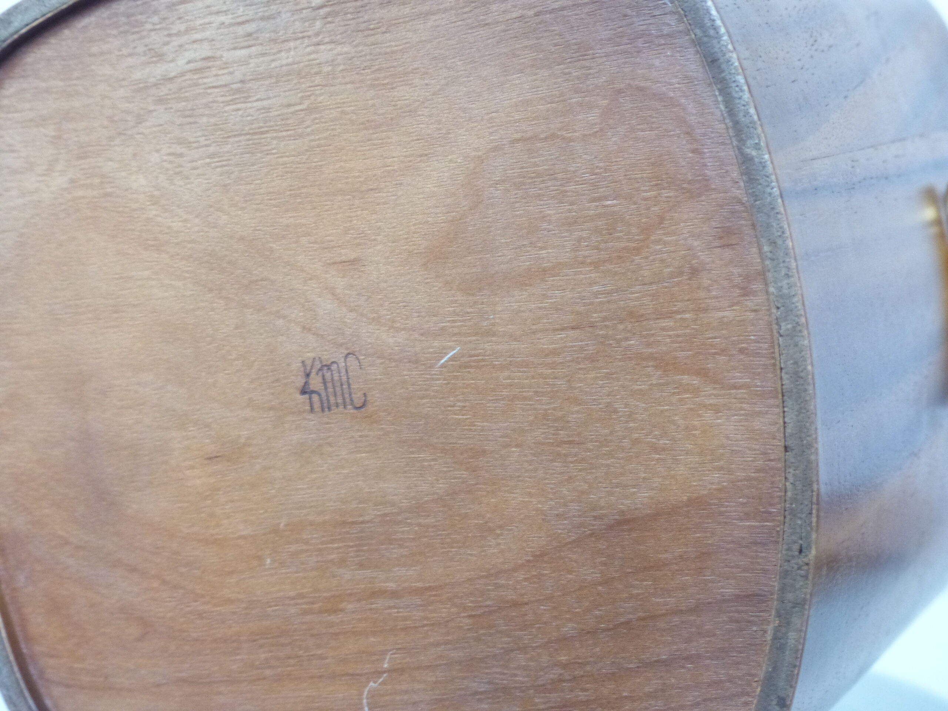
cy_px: 356
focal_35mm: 56
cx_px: 474
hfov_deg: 34.3
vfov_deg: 26.1
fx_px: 1534
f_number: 2.8
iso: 400
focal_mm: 10.1
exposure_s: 1/4
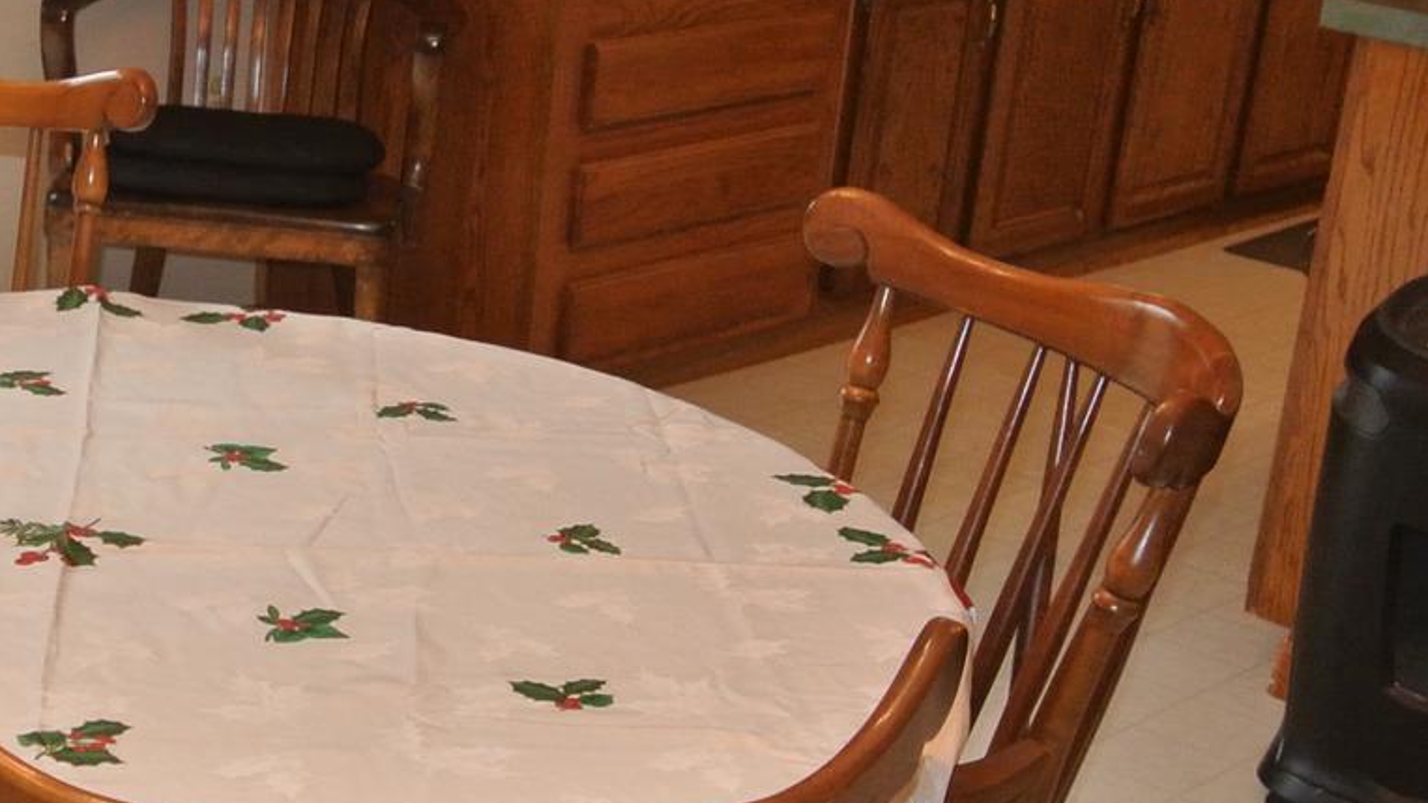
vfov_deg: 15.7
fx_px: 2877
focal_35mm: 76
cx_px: 206
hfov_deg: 27.1
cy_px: 751
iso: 500
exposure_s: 1/60
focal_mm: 10
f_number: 3.5
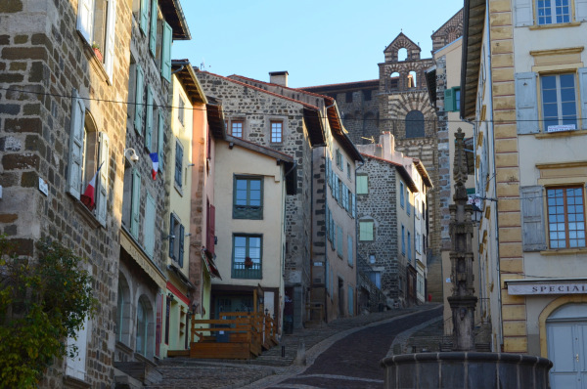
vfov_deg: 20.5
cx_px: 294
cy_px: 194
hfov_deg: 30.6
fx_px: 1074
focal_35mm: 66
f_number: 10
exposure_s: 1/60
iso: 200
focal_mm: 44
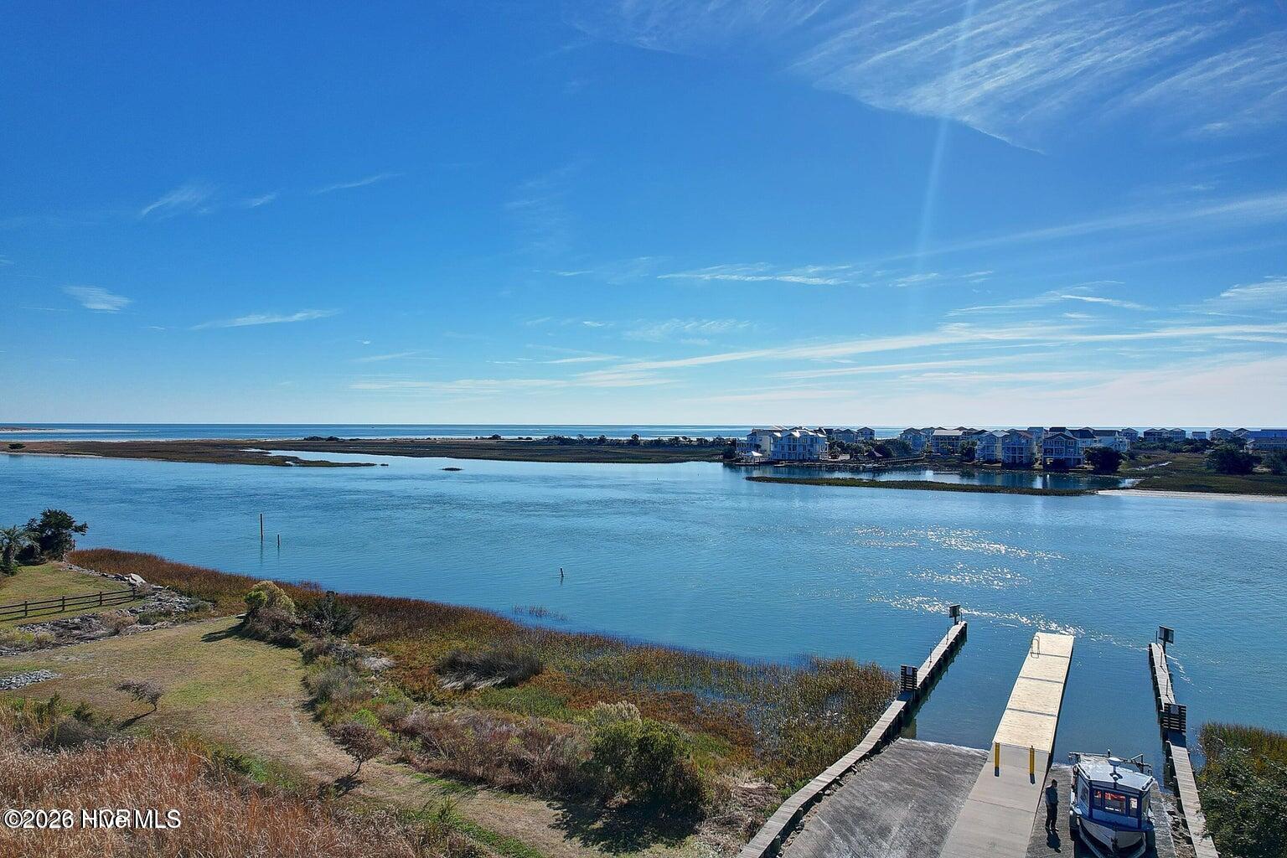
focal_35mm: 22
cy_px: 429
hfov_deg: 78.6
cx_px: 644
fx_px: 786
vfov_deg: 57.2
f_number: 2.8
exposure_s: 1/1250
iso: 130
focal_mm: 8.4
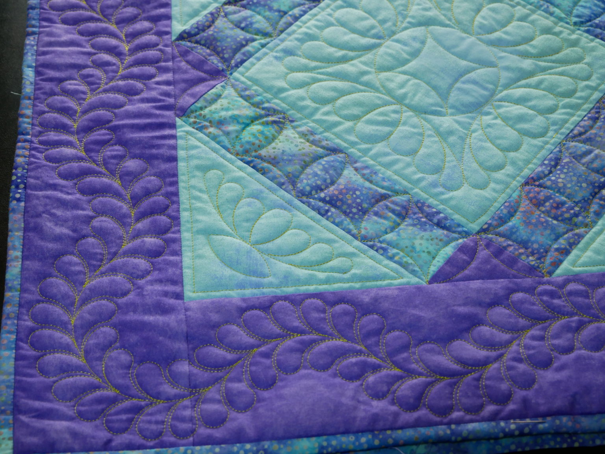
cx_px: 302
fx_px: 1119
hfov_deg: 30.3
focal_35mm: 64
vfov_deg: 22.9
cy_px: 227
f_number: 5
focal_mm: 32
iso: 800
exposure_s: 1/80
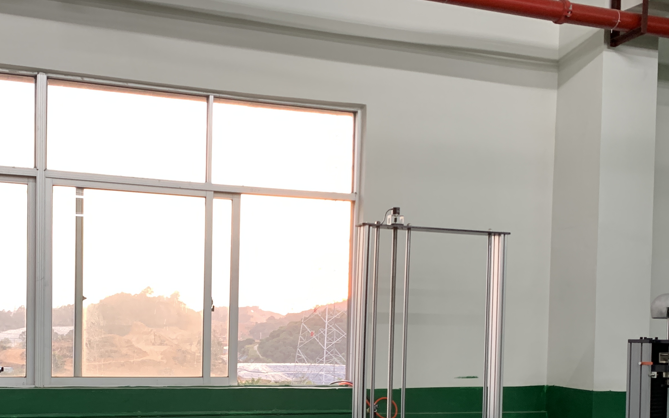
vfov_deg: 26.6
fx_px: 857
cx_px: 225
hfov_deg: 42.1
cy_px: 367
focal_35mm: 47
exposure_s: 1/60
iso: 200
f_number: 1.8
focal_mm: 4.25
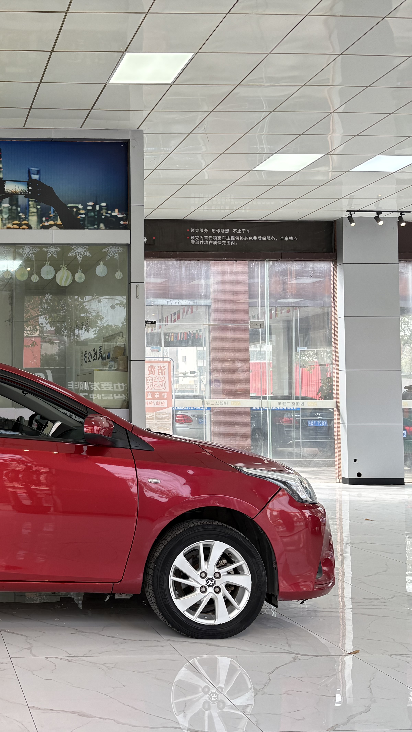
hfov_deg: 28.0
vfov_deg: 52.8
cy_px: 366
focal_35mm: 38
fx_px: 738
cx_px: -60
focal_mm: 5.96
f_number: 1.6
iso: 64
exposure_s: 1/367
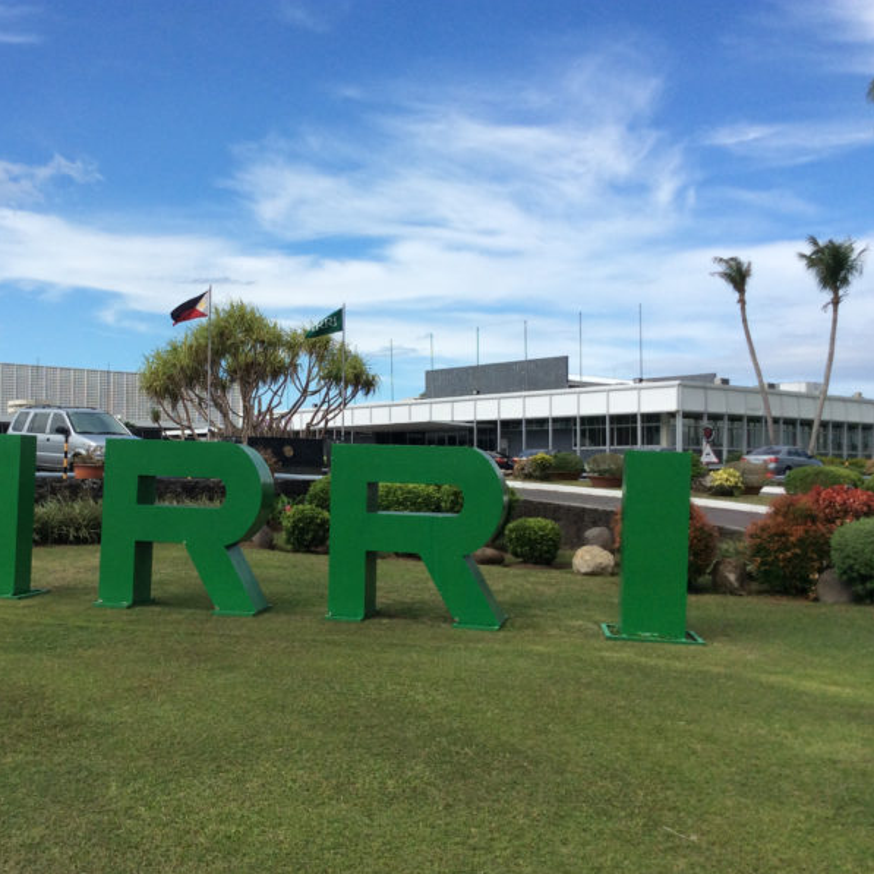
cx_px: 304
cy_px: 438
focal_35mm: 38
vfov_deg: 43.9
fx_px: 1085
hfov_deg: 43.3
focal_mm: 3.3
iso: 32
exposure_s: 1/1733
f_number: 2.4
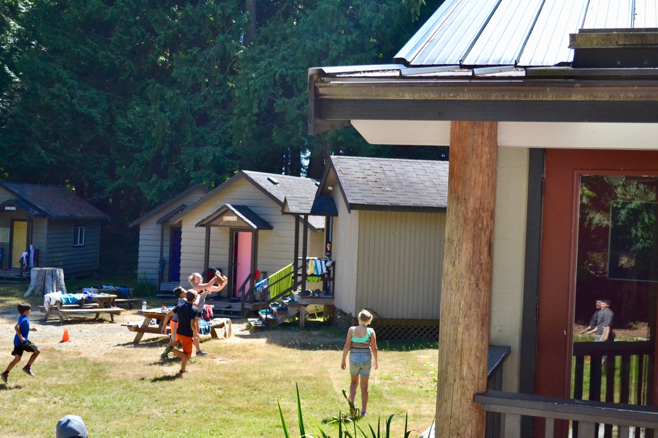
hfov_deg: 35.1
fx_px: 1042
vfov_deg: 23.8
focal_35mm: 57
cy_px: 219
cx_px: 329
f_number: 5
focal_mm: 38
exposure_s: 1/1600
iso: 800
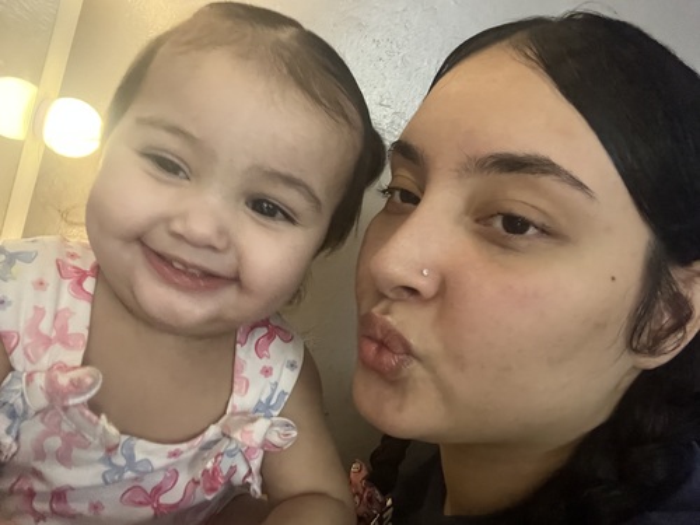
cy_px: 262
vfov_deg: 58.9
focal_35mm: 23
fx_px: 465
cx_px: 350
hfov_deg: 73.9
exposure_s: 1/15
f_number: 2.2
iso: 1000
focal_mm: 2.71
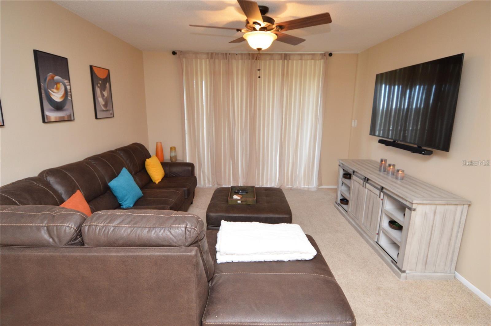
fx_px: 245
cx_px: 246
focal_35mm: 18
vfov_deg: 67.3
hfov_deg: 90.1
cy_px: 163
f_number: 4
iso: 900
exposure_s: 1/60
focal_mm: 12
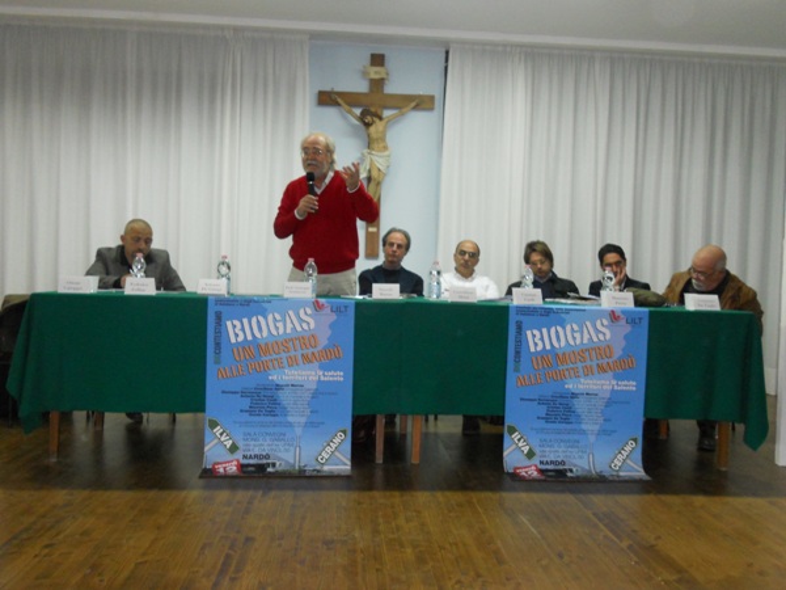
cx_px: 393
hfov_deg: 56.8
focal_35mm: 32
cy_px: 295
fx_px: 727
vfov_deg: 44.2
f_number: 3.5
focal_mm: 5.8
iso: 320
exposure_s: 1/25
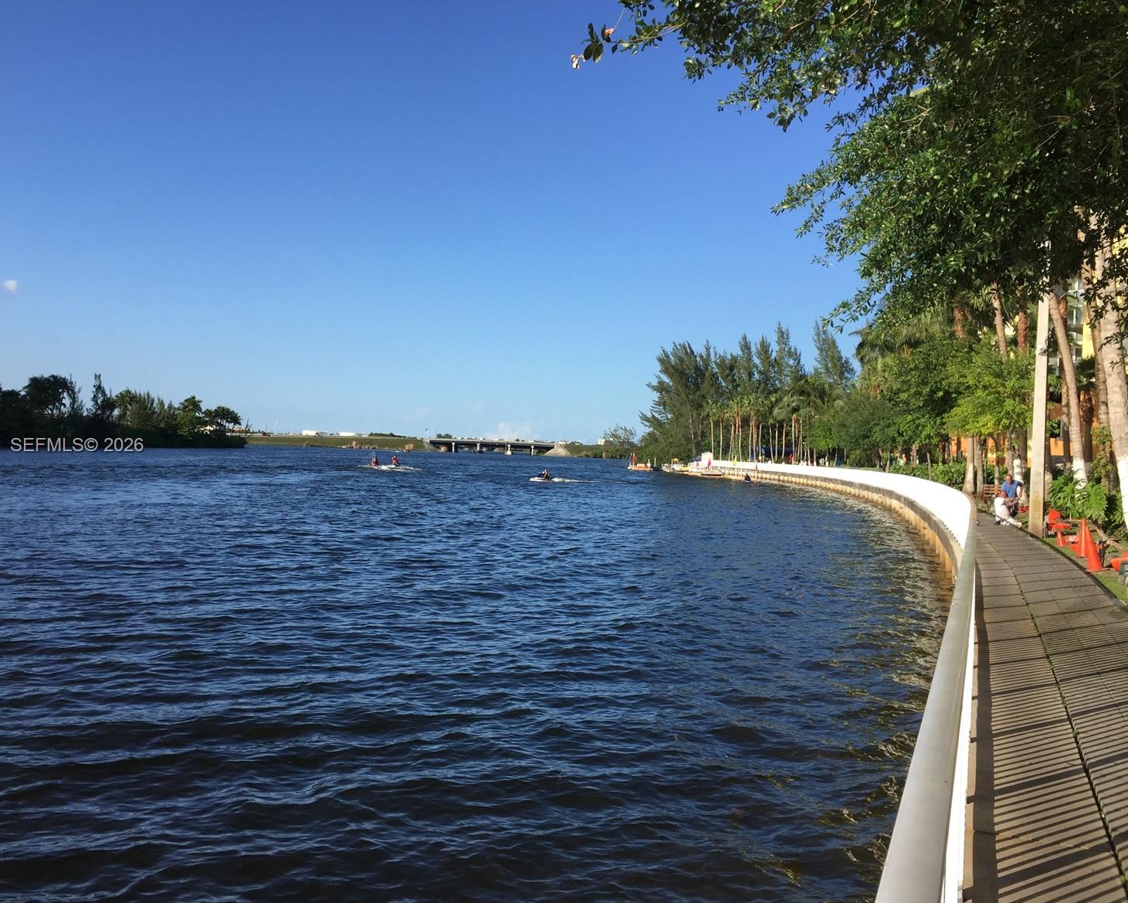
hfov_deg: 57.1
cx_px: 521
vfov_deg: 47.1
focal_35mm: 31
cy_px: 446
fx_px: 1035
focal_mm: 4.15
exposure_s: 1/1364
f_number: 2.2
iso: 32
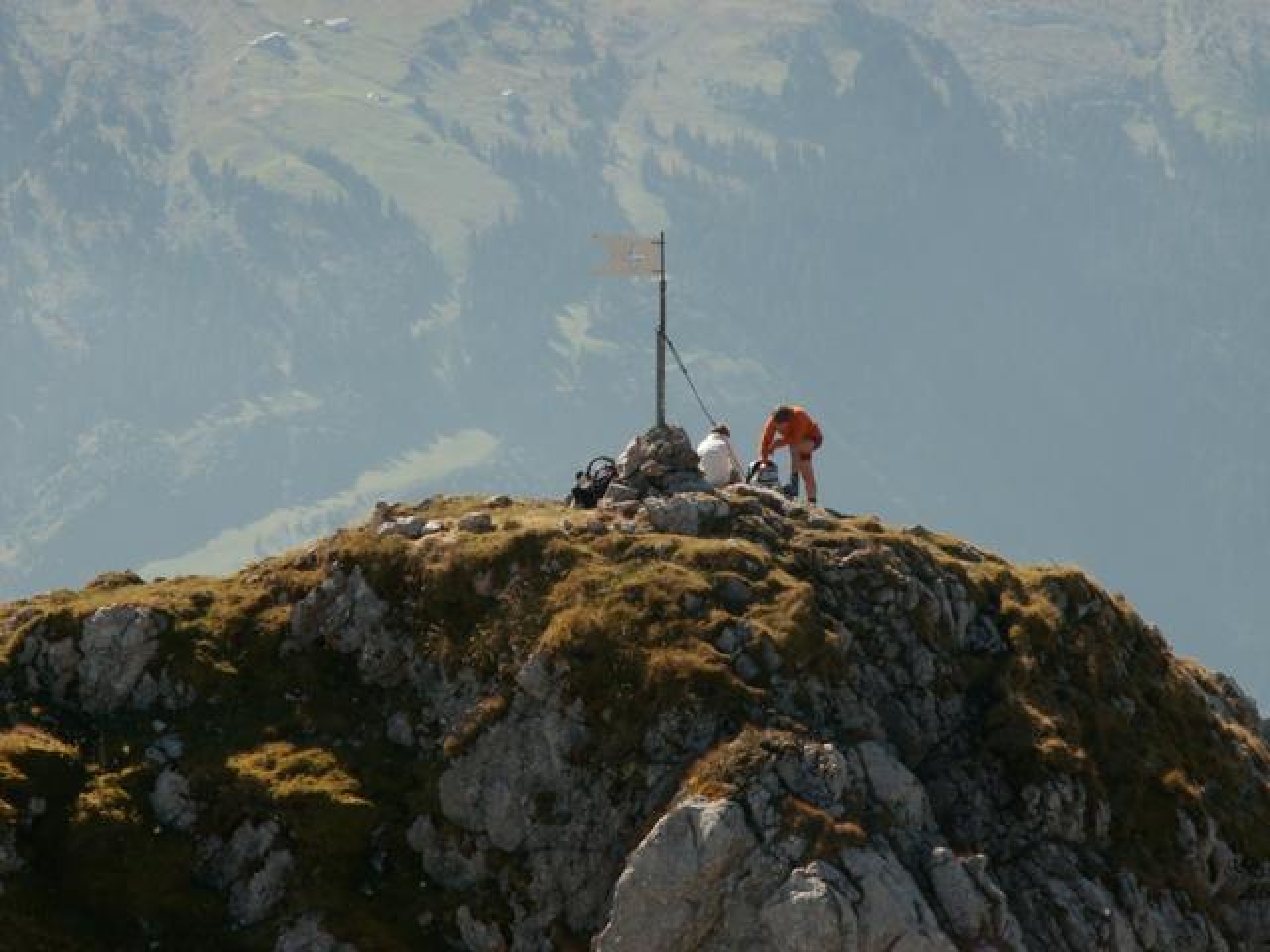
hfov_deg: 10.5
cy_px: 476
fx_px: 6897
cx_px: 635
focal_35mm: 188
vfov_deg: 7.9
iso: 50
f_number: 8
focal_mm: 30.72
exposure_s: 1/125
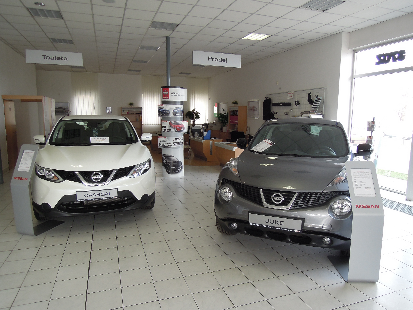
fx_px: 286
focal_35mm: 24
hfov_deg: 71.6
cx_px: 206
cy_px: 155
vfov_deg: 56.8
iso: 160
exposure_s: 1/80
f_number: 2.8
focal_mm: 4.3
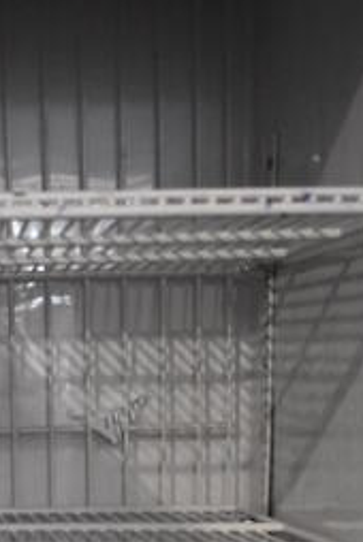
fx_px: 1463
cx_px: -34
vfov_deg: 19.4
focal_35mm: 97
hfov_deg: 13.9
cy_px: 701
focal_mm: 18
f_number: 3.5
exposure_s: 1/125
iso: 2200
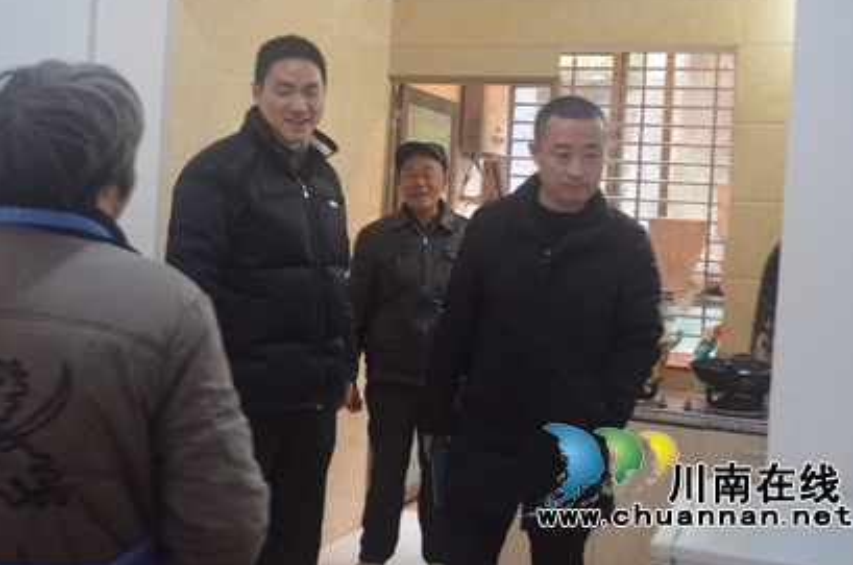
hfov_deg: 44.6
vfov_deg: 30.3
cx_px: 405
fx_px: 1041
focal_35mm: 44
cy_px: 230
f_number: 4
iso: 2000
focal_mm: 24
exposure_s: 1/30
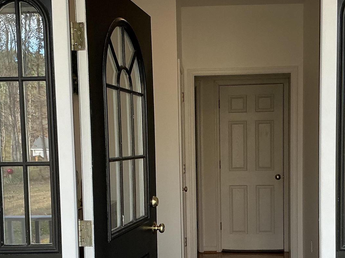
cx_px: 190
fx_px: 538
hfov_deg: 35.5
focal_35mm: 54
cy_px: 187
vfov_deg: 26.7
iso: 64
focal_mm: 3
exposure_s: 1/122
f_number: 1.8
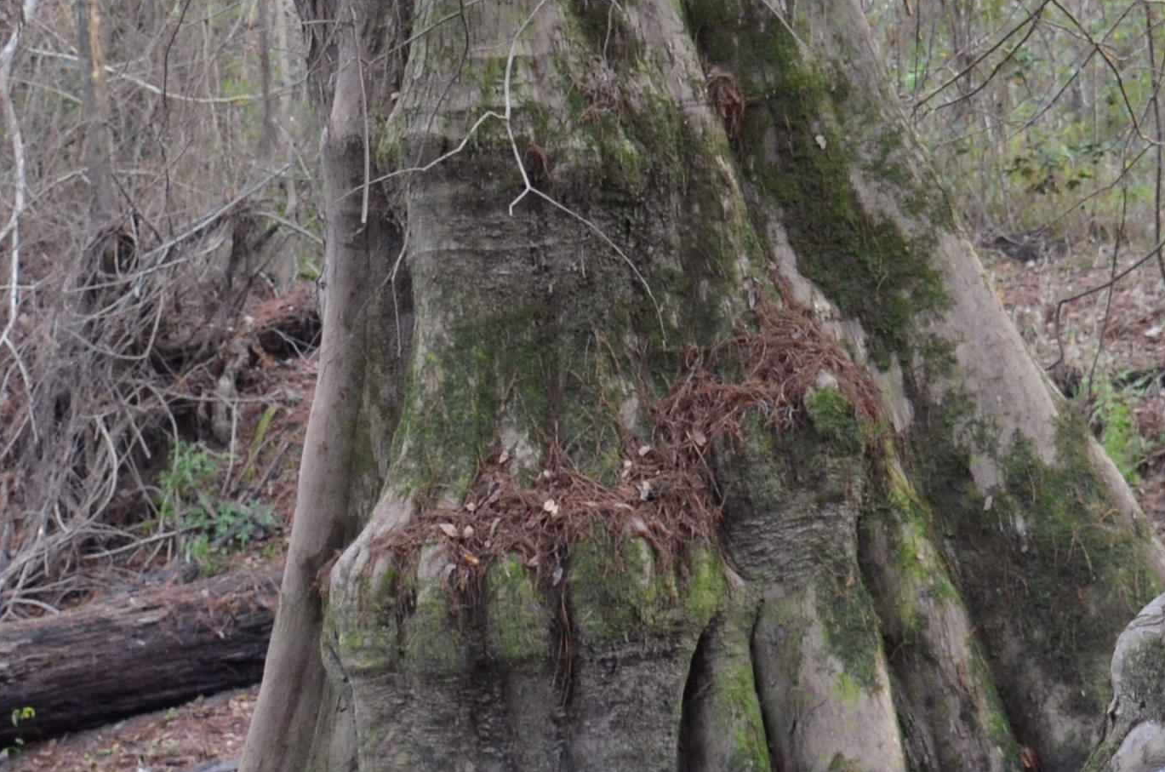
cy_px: 523
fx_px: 5232
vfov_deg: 8.4
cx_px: 751
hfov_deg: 12.7
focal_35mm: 162
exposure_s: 1/60
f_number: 4.2
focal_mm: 30
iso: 500
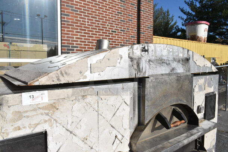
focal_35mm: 27
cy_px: 76
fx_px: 171
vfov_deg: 48.0
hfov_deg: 67.3
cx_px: 114
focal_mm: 18
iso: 6400
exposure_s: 1/3200
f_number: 22
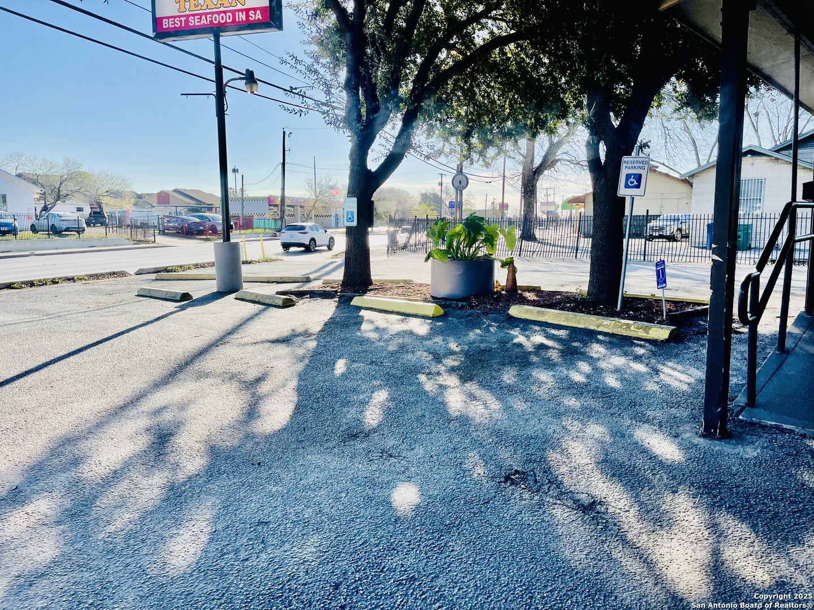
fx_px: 588
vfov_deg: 54.9
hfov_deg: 69.4
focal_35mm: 25
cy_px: 305
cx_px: 407
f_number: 1.6
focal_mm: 5.1
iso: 32
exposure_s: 1/1795
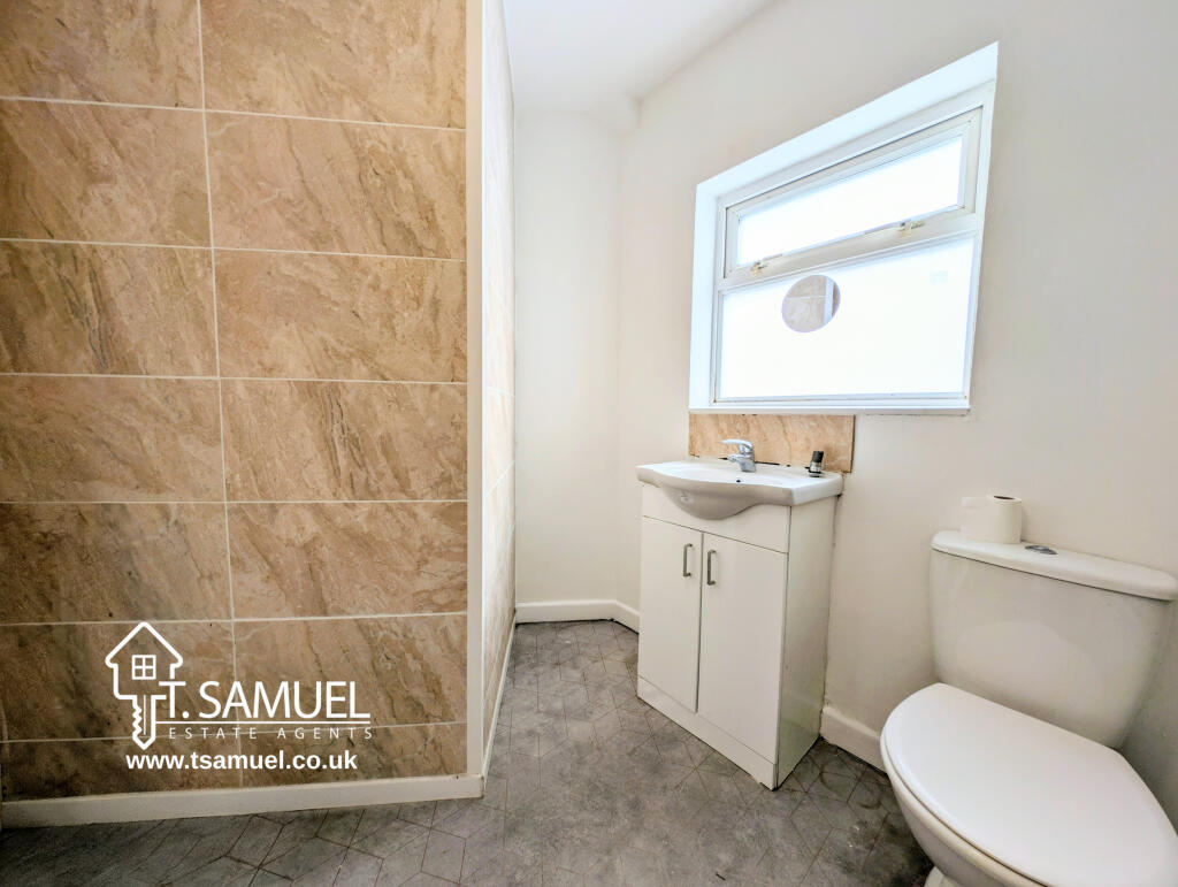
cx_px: 589
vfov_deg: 94.6
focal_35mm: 12
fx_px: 409
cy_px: 444
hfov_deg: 110.5
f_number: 1.95
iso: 42
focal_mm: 2.23
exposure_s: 1/200
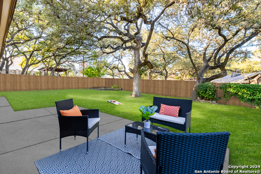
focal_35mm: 16
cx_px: 130
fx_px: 116
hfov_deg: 96.7
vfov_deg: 73.8
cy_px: 87
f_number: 6.3
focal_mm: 16
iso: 500
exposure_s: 1/250
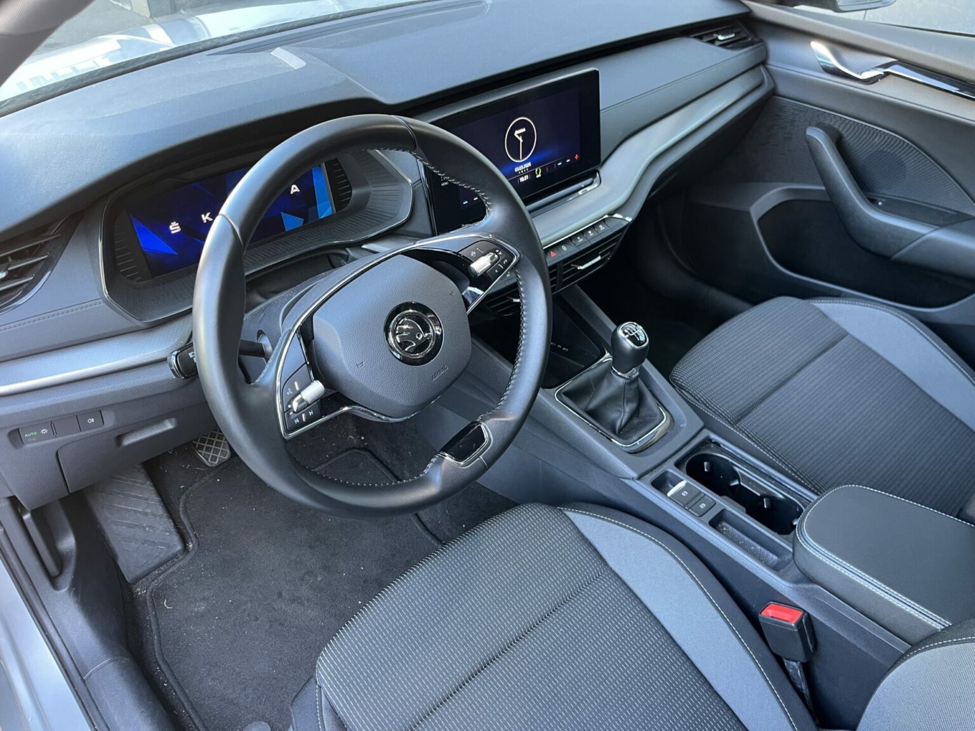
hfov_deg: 67.3
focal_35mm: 26
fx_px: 732
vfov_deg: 53.1
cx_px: 488
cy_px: 366
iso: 200
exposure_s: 1/60
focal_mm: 5.1
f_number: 1.6
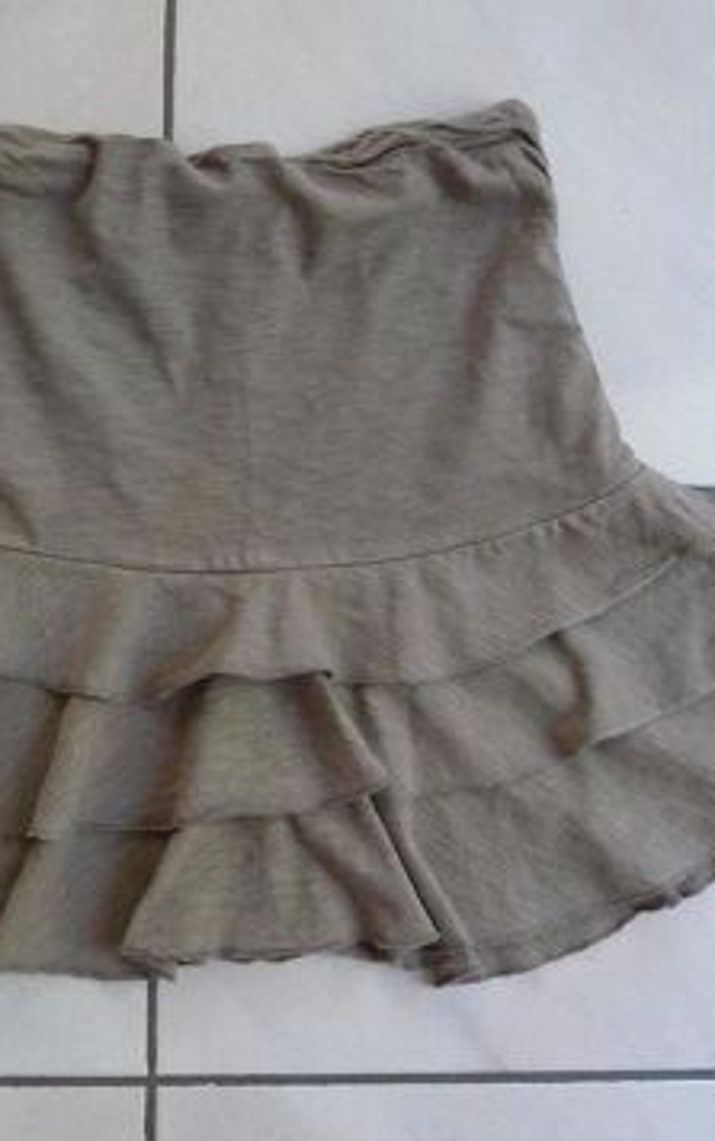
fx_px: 1245
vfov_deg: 49.3
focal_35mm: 40
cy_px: 574
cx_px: 276
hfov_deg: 31.9
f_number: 3.3
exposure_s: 1/30
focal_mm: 4.7
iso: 250
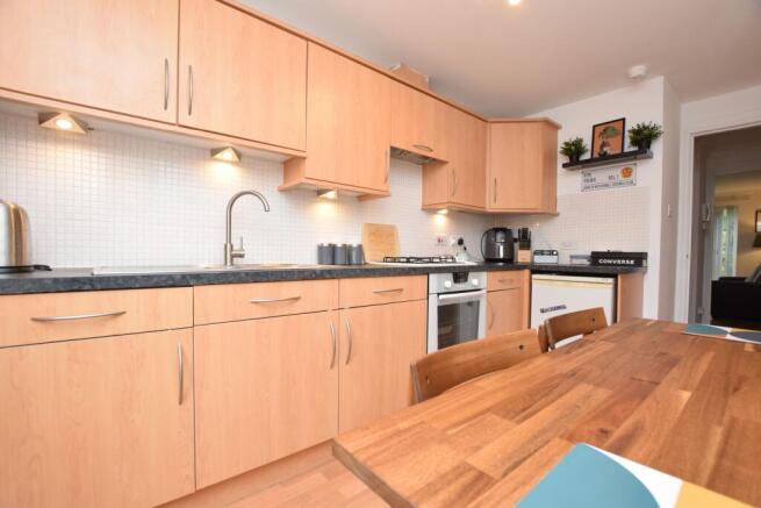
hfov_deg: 100.4
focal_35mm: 15
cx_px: 380
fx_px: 317
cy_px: 254
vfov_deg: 77.4
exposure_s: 1/100
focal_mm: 10
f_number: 5
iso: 800
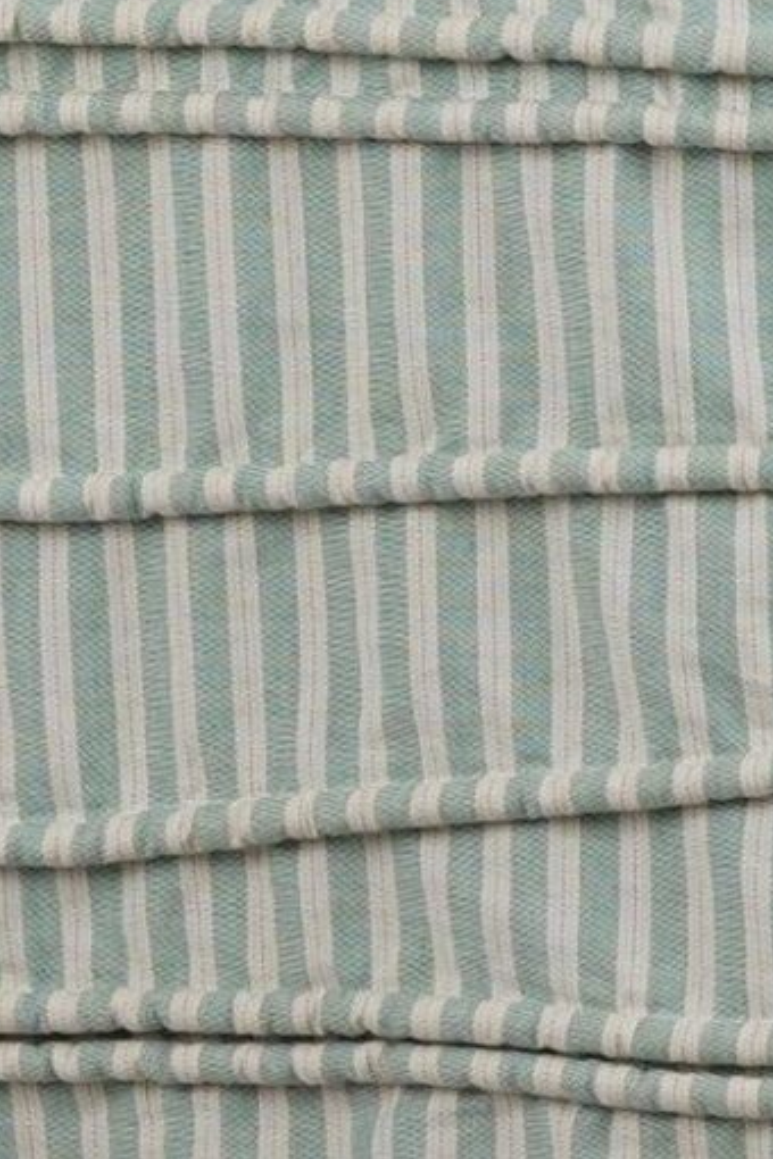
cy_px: 255
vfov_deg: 19.5
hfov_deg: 13.1
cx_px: 91
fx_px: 3349
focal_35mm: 104
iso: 50
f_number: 6.3
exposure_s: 1/13
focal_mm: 46
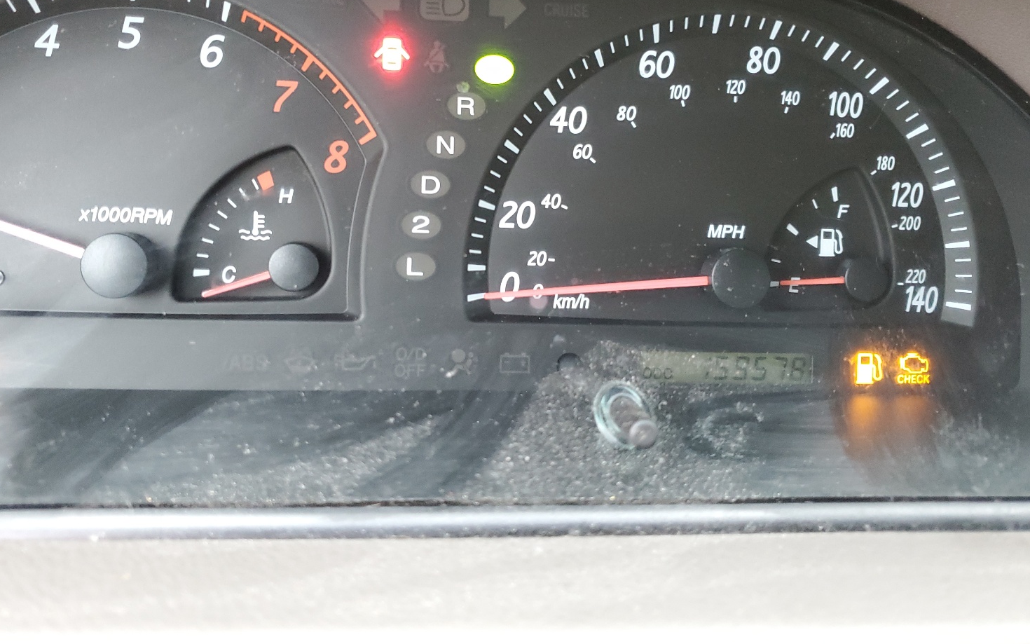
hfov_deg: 62.9
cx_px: 488
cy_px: 242
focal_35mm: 30
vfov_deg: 41.5
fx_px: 842
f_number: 1.5
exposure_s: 1/24
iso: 316
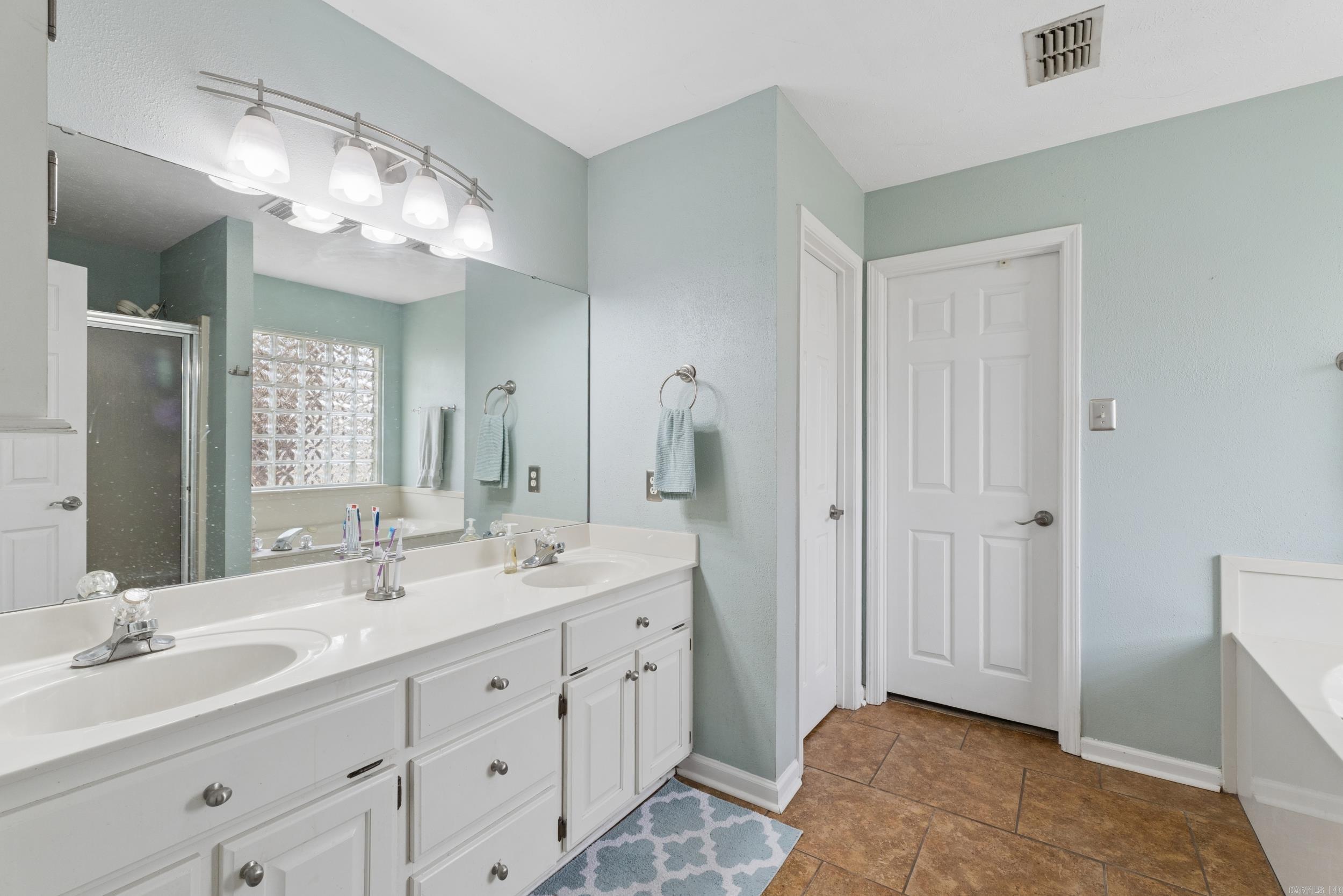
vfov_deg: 77.3
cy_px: 448
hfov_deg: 100.4
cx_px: 672
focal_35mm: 15
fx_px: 560
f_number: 7.1
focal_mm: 10
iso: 500
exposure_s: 1/60
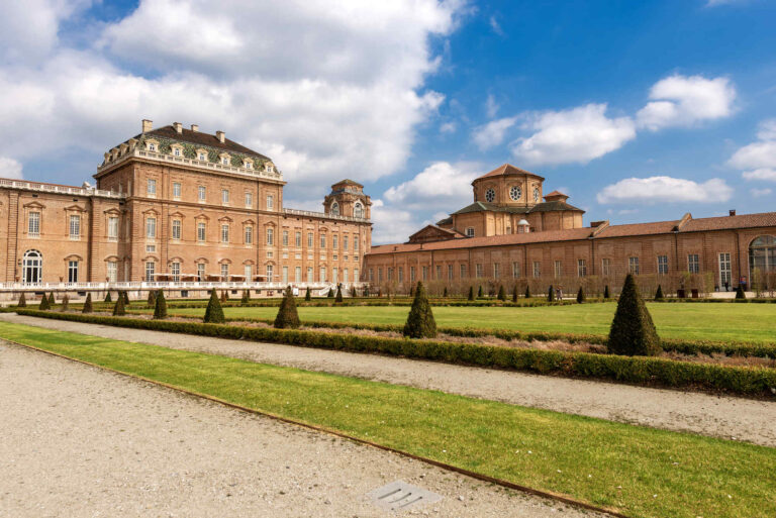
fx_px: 518
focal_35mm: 24
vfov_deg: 53.2
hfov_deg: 73.7
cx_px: 388
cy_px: 259
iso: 100
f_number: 8
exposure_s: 1/200
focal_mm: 24
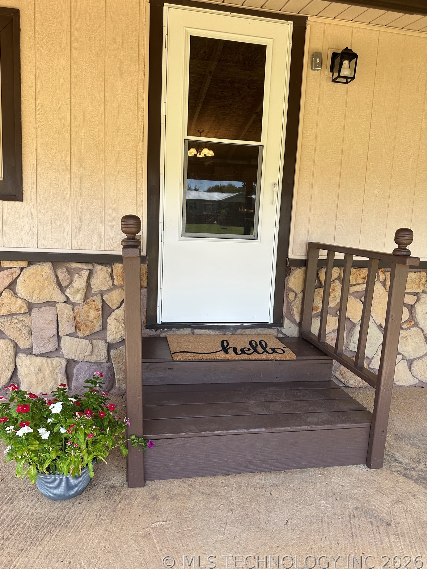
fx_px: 411
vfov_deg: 69.4
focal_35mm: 25
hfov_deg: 54.9
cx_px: 205
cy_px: 279
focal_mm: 6.86
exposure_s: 1/552
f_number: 1.78
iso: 80
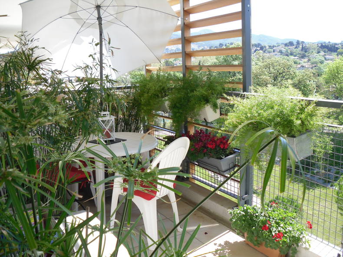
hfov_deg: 52.6
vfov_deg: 40.7
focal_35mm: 35
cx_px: 172
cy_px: 128
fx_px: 347
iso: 80
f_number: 3
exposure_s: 1/245
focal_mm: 6.3
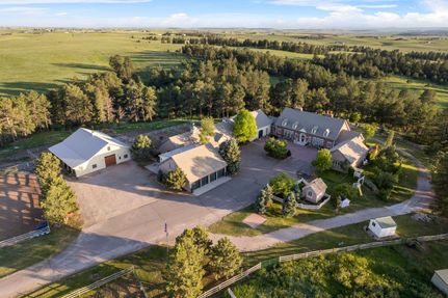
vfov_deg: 57.2
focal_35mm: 22
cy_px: 149
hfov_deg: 78.6
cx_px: 224
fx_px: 274
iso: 100
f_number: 2.8
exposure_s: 1/320
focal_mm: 8.38
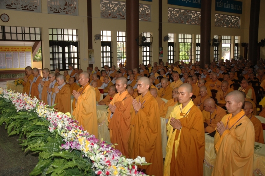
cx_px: 132
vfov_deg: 35.4
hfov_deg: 51.3
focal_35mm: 38
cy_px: 88
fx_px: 276
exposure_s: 1/60
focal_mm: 25
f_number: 4
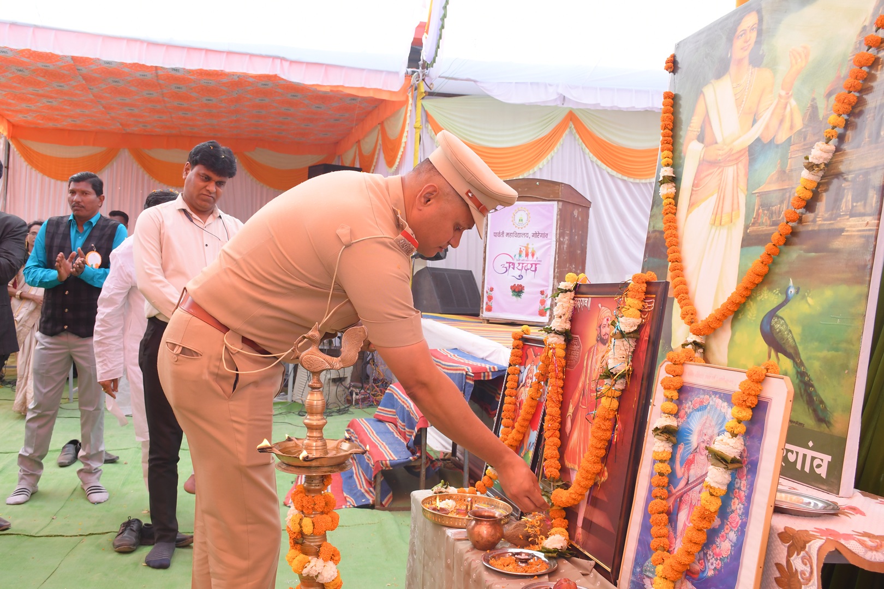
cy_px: 294
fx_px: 737
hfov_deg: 61.9
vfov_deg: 43.6
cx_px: 442
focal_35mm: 30
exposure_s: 1/200
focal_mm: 20
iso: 500
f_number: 6.3
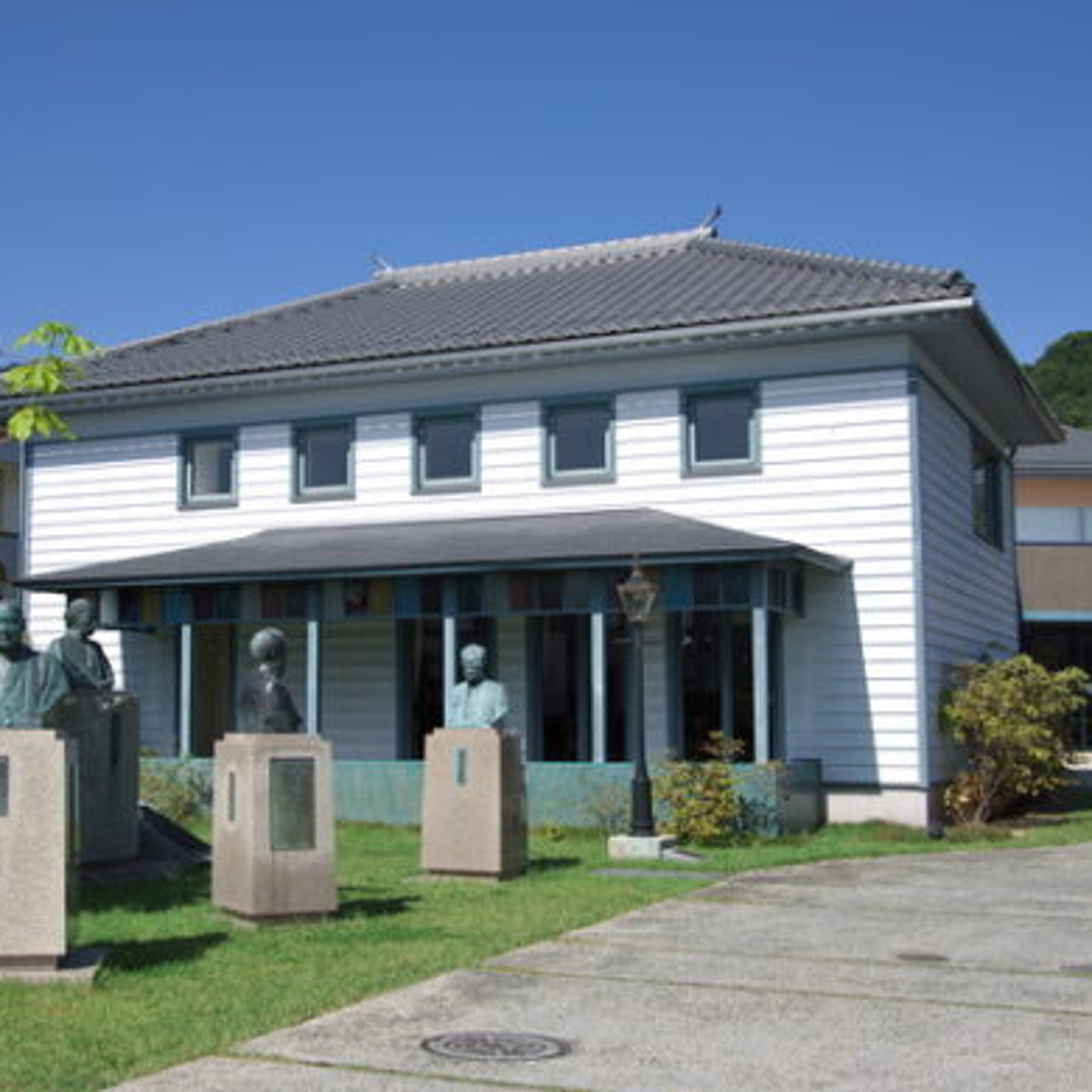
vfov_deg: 36.1
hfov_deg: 35.8
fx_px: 1677
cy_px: 547
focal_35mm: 47
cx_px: 398
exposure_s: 1/320
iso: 100
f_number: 8
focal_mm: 24
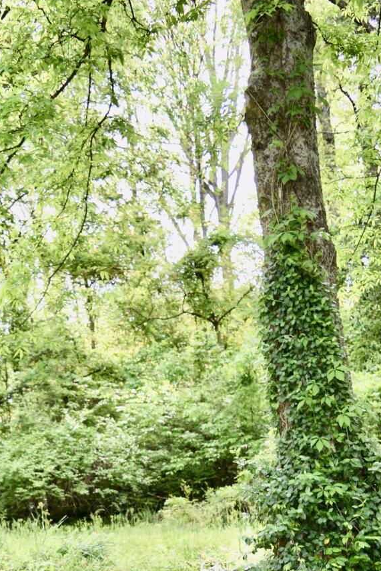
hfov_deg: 21.5
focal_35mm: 63
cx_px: 148
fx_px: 1000
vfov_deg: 28.4
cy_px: 656
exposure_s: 1/80
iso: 100
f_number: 3.5
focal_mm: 18
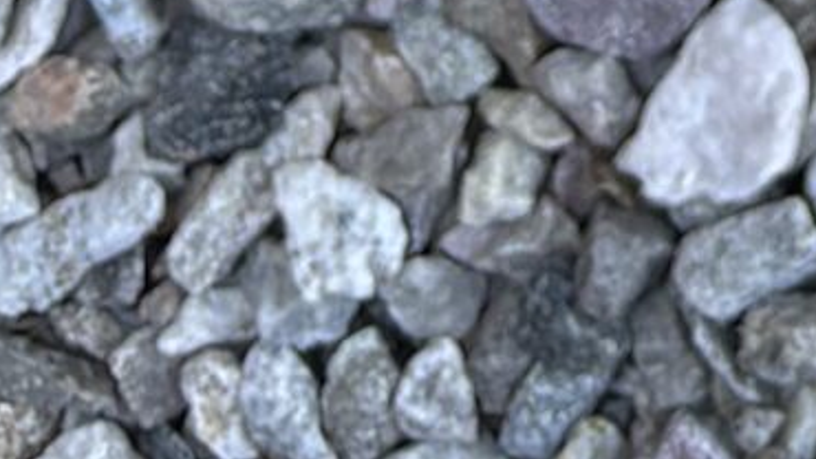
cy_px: -1690
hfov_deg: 10.1
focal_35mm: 196
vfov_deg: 5.1
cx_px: 1709
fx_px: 4240
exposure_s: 1/121
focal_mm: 5.96
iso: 80
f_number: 1.6
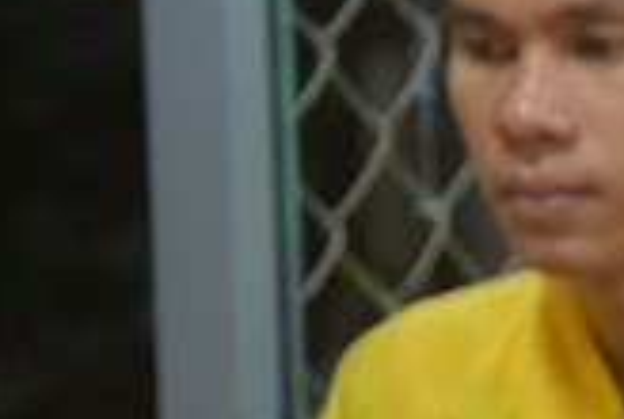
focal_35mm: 325
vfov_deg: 4.2
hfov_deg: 6.2
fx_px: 5643
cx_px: 1153
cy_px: 286
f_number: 4
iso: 900
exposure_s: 1/60
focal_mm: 82
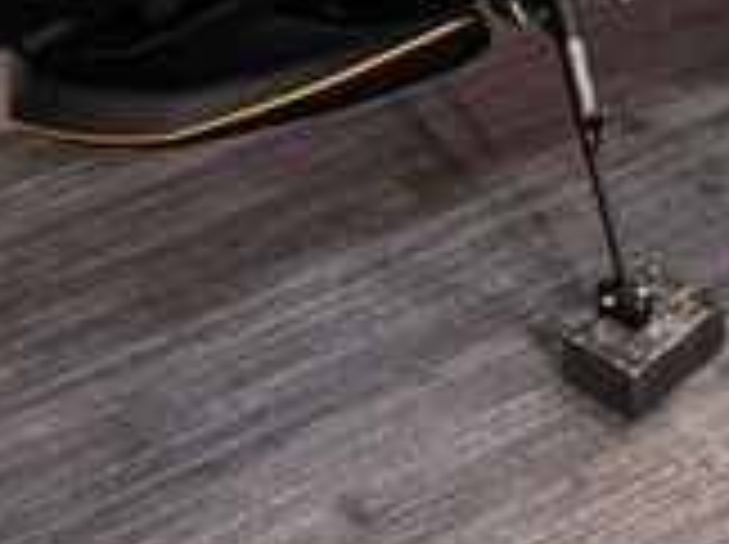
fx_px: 1998
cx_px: 238
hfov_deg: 20.6
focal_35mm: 95
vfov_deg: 14.0
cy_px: -400
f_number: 1.78
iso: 500
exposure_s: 1/50
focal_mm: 6.76
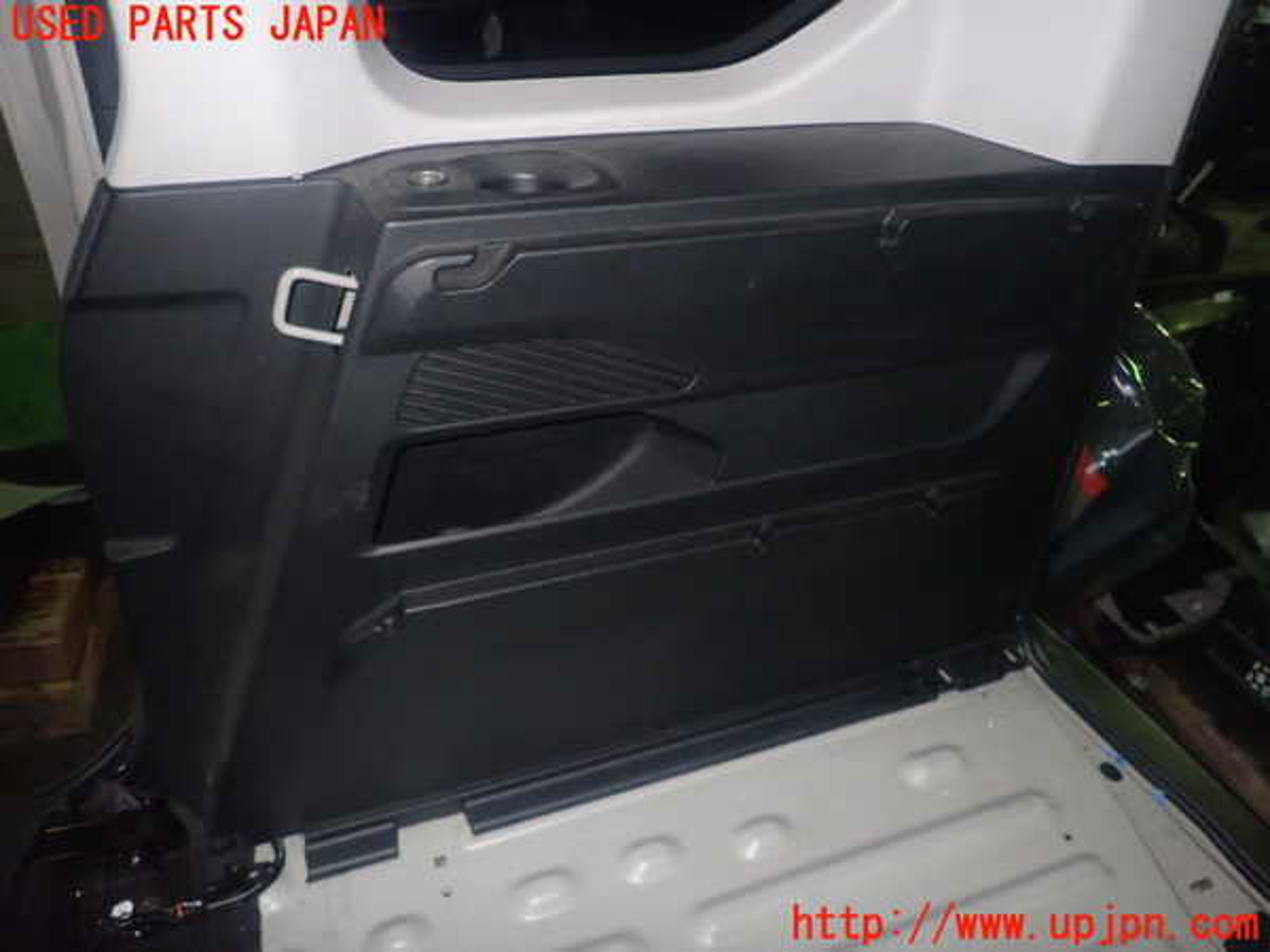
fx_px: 917
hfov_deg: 69.4
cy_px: 476
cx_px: 635
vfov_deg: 54.9
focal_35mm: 25
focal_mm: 4.5
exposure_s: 1/30
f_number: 5.6
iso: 1000
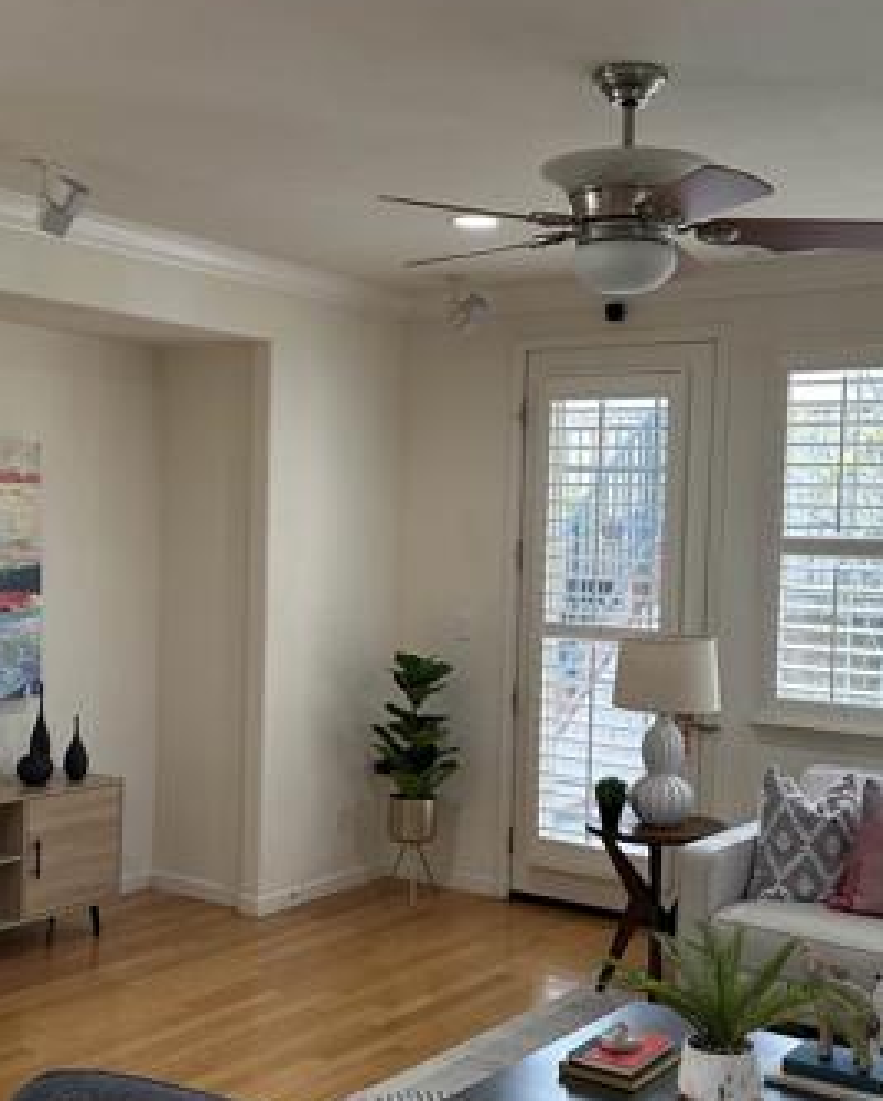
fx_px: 1468
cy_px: 589
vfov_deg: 41.1
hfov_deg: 33.5
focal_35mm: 45
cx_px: 470
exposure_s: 1/120
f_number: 1.78
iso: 125
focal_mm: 6.86
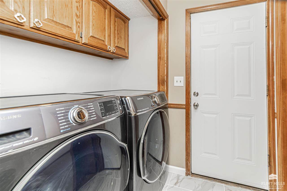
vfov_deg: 77.3
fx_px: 120
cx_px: 144
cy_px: 96
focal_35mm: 15
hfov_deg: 100.4
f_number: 10
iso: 640
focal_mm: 10
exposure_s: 1/60
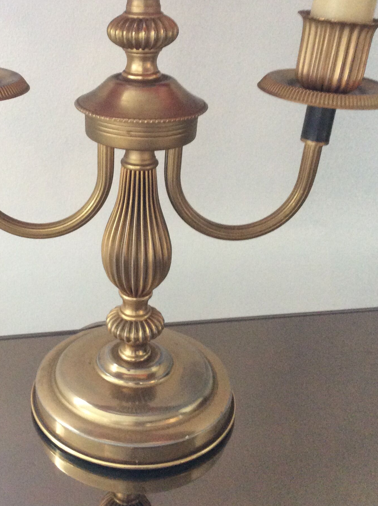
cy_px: 228
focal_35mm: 46
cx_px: 126
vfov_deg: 41.2
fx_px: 671
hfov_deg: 31.2
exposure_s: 1/25
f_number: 2.4
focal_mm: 3.3
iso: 200
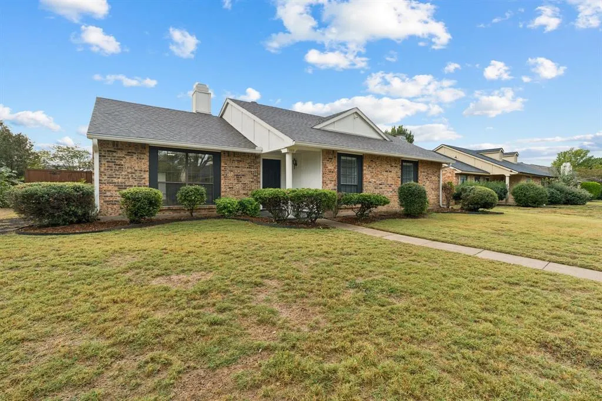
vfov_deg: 73.7
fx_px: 267
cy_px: 200
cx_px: 301
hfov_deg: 96.8
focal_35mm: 16
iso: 250
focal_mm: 16
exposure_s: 1/25
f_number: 8
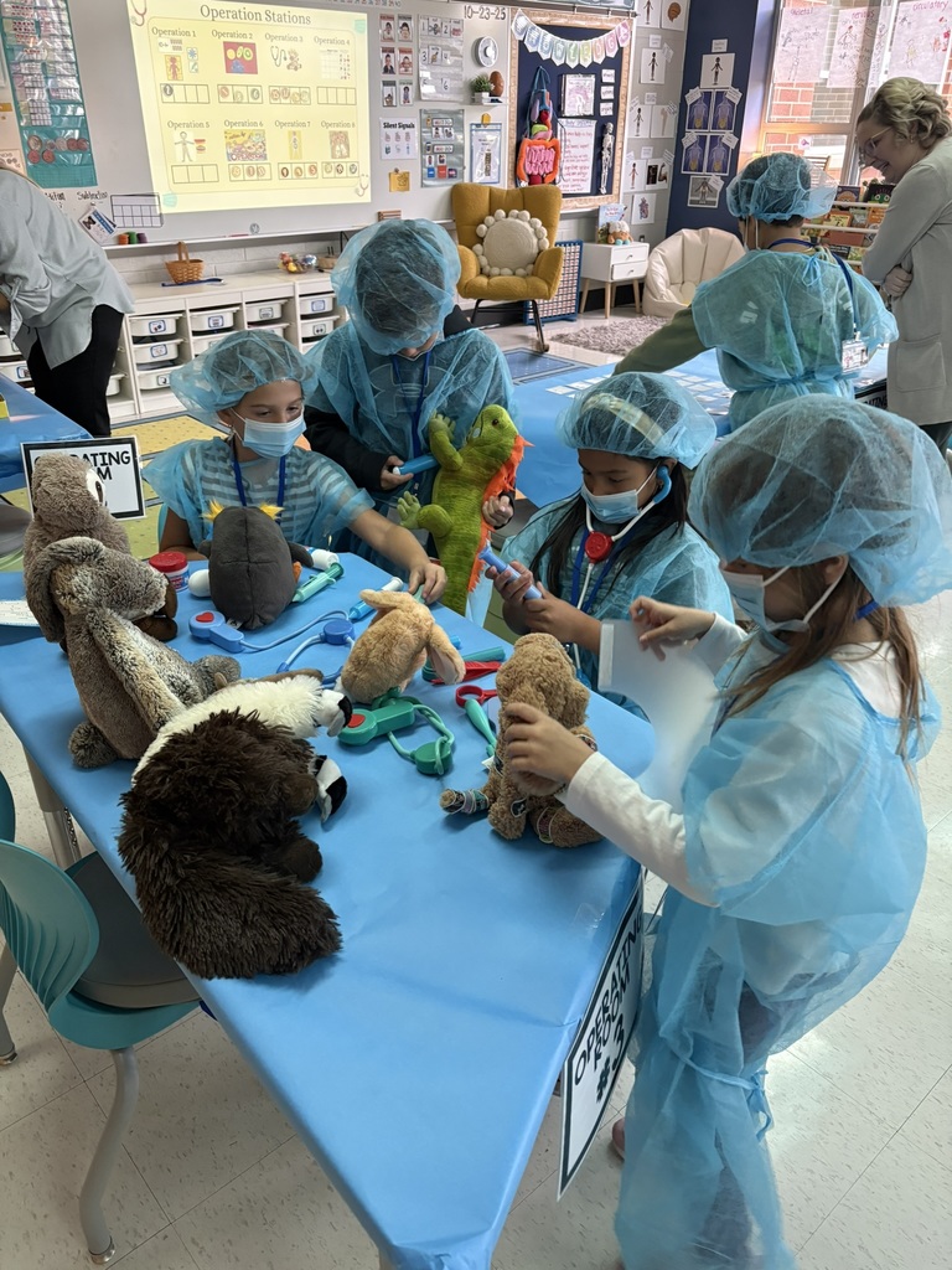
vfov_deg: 67.3
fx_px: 953
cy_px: 635
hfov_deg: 53.1
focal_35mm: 26
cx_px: 476
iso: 250
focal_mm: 5.96
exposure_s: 1/60
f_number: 1.6
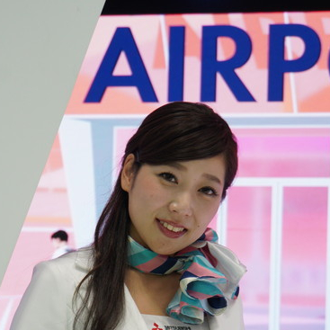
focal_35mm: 96
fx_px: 1033
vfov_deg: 17.9
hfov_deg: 18.2
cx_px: 151
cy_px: 287
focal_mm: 43
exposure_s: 1/80
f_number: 5
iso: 640
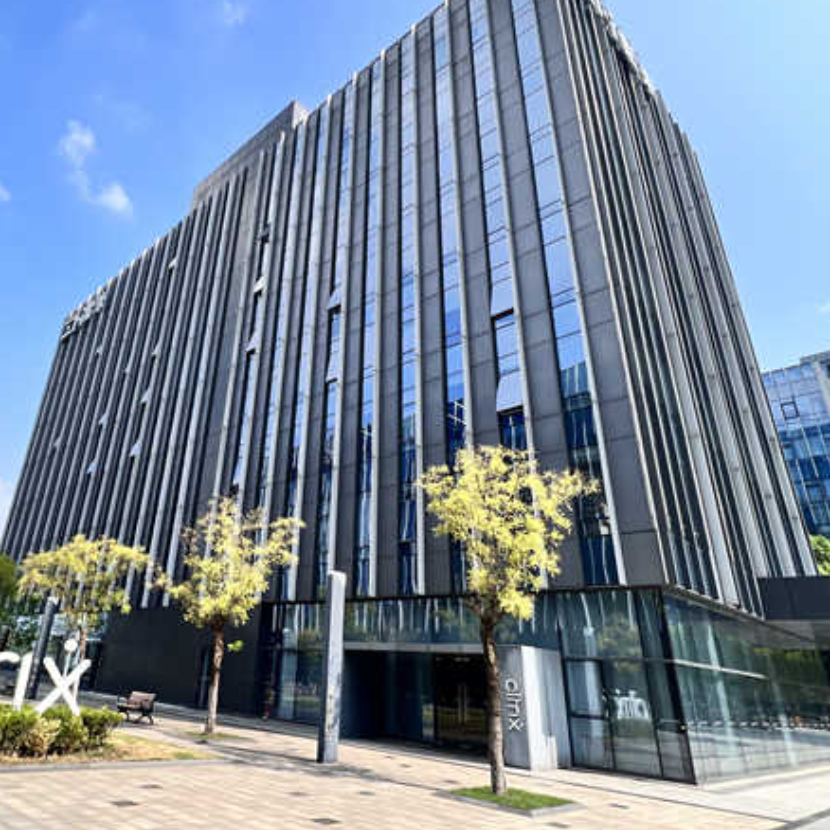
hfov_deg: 71.0
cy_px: 375
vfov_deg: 72.0
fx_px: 570
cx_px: 315
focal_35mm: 21
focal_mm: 1.57
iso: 32
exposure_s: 1/881
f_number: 1.8
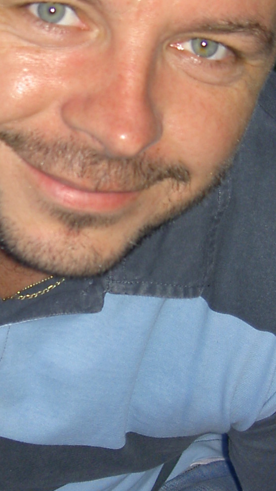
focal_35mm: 125
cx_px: 78
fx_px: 1627
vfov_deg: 17.2
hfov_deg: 9.7
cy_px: 250
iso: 100
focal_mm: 9
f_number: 2.9
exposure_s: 1/60
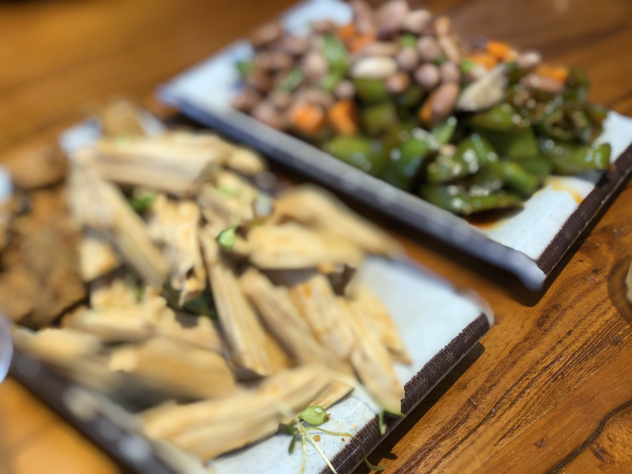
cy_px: 237
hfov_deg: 36.8
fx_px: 949
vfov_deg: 28.0
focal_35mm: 52
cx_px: 316
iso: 25
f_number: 2.4
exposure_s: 1/50
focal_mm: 6
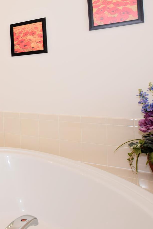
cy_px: 78
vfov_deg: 49.2
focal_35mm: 39
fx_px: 246
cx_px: -89
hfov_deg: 24.7
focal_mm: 11.5
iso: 200
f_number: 5.6
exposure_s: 1/125
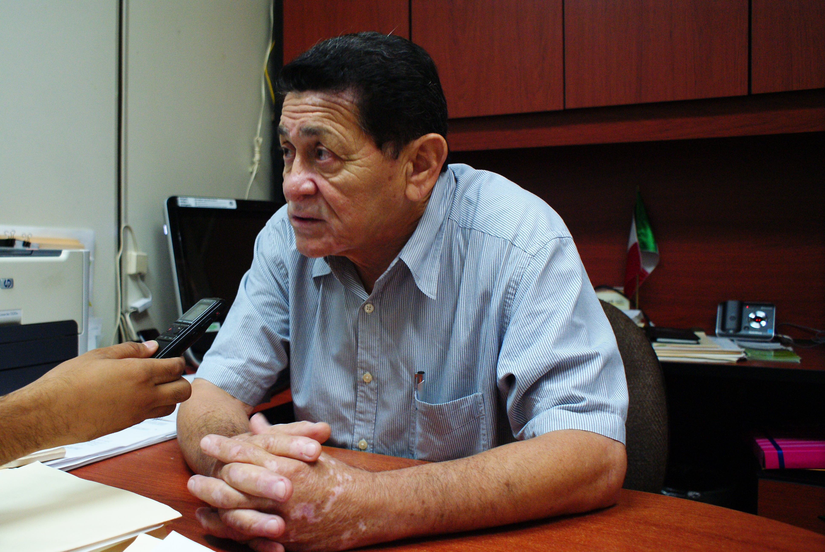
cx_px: 412
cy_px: 276
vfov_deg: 43.7
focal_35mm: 30
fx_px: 688
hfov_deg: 61.9
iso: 800
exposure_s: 1/25
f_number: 4
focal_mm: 20
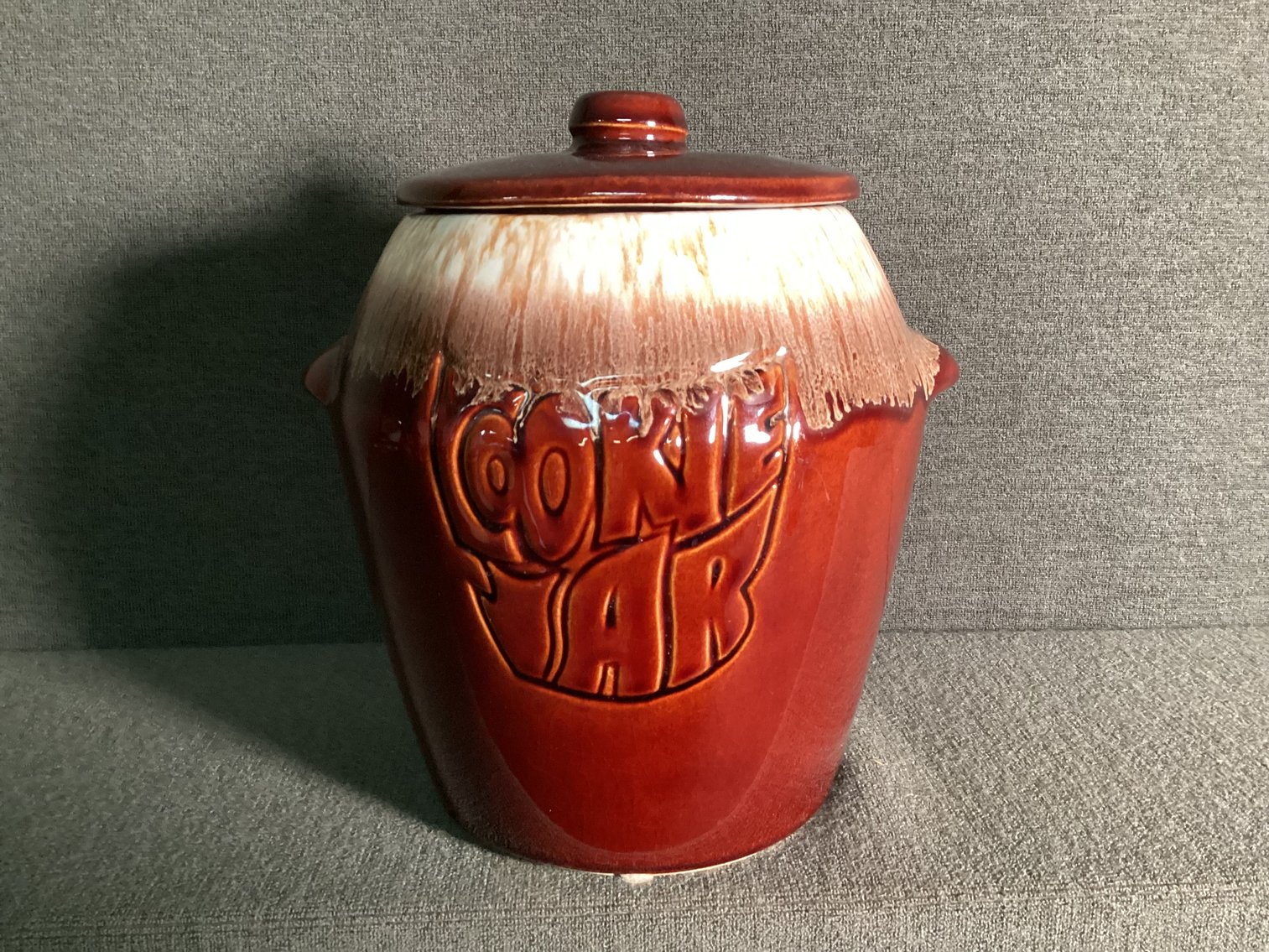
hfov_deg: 58.3
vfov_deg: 45.4
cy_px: 476
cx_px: 634
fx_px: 1137
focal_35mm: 31
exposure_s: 1/33
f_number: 2.4
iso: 400
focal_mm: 3.3
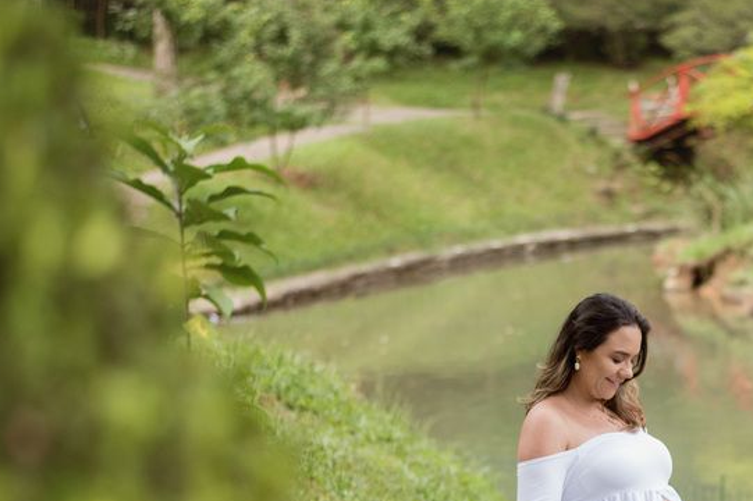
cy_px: 478
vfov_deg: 12.2
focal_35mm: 111
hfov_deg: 18.1
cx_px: 702
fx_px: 2320
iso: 640
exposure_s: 1/2500
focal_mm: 50
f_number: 2
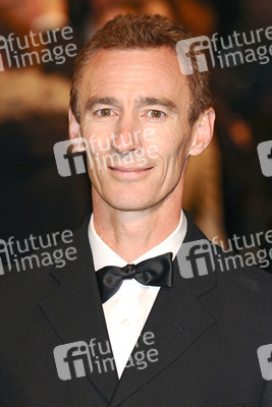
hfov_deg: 5.6
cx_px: 136
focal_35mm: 248
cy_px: 204
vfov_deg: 8.3
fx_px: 2802
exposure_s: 1/200
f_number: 4.5
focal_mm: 165
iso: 320
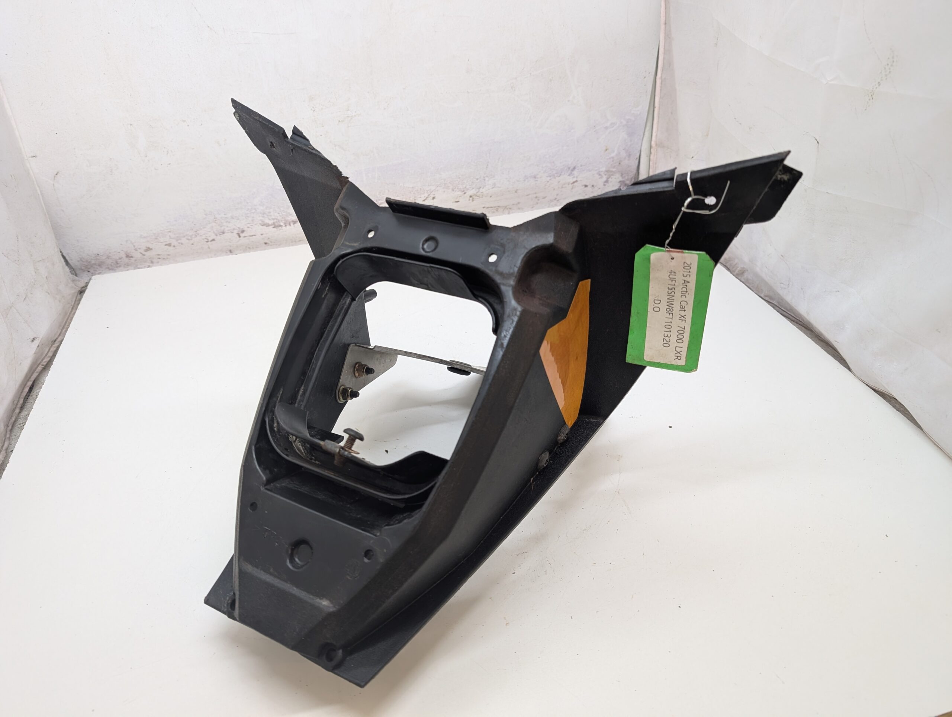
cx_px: 476
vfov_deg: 56.9
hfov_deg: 71.5
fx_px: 661
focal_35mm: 24
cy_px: 358
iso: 143
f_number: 1.68
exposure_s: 1/82.9
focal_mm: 6.9
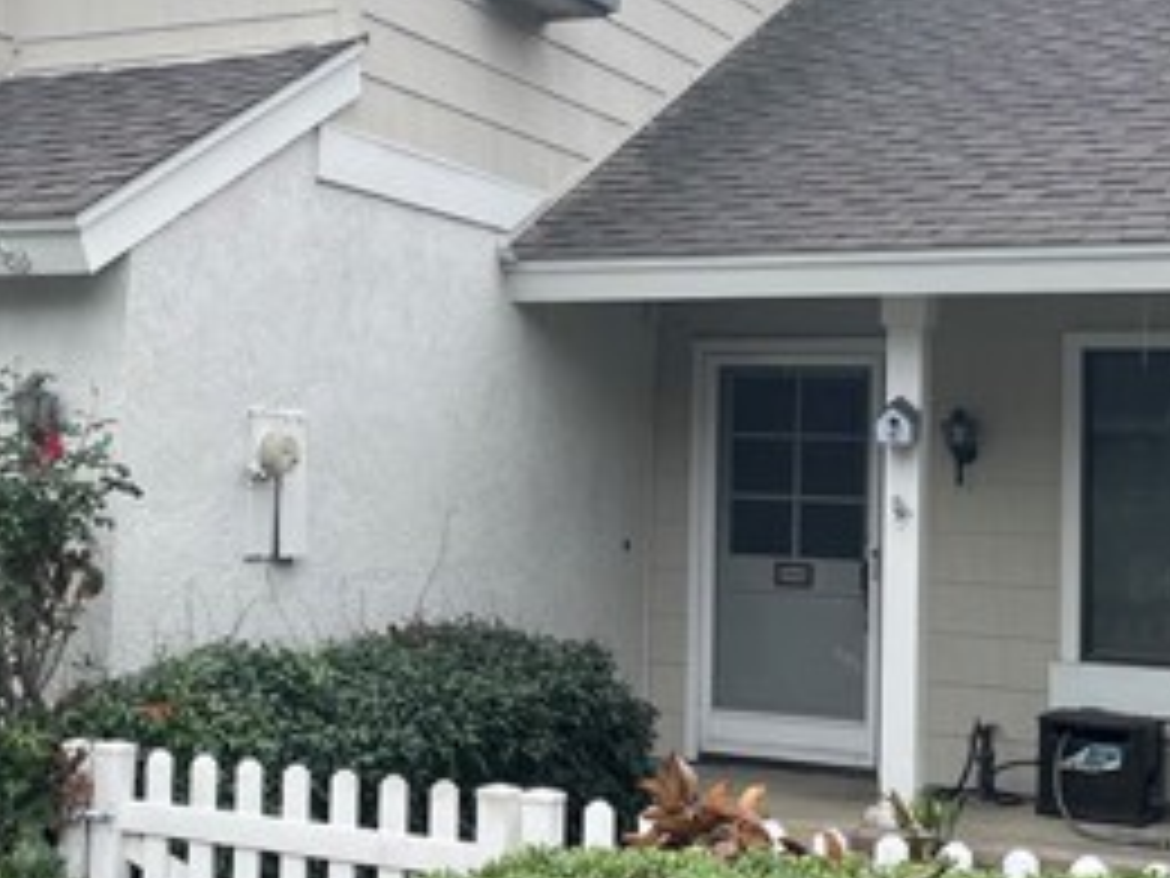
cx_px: 338
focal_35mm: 64
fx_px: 2163
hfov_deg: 29.9
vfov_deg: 22.9
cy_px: 387
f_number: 1.6
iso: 32
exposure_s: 1/1401
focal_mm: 4.2
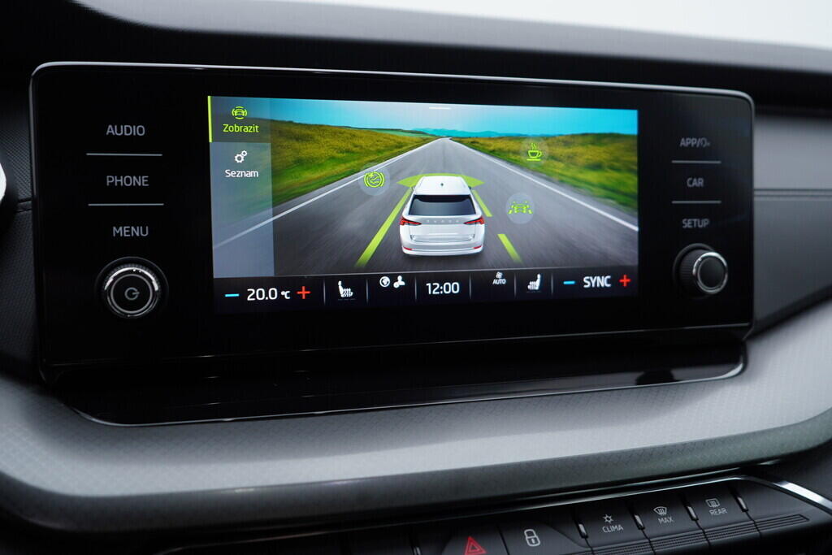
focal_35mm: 36
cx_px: 416
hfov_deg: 53.1
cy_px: 278
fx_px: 832
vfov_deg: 36.9
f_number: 3.2
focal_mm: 24
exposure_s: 1/60
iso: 125
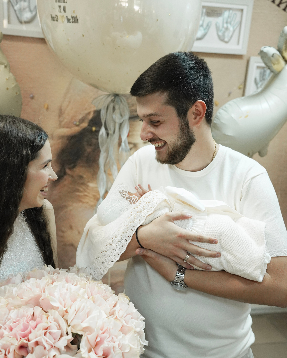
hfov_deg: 34.1
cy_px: 188
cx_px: 143
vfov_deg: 42.0
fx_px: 467
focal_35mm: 44
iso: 4000
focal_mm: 39
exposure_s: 1/400
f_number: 4
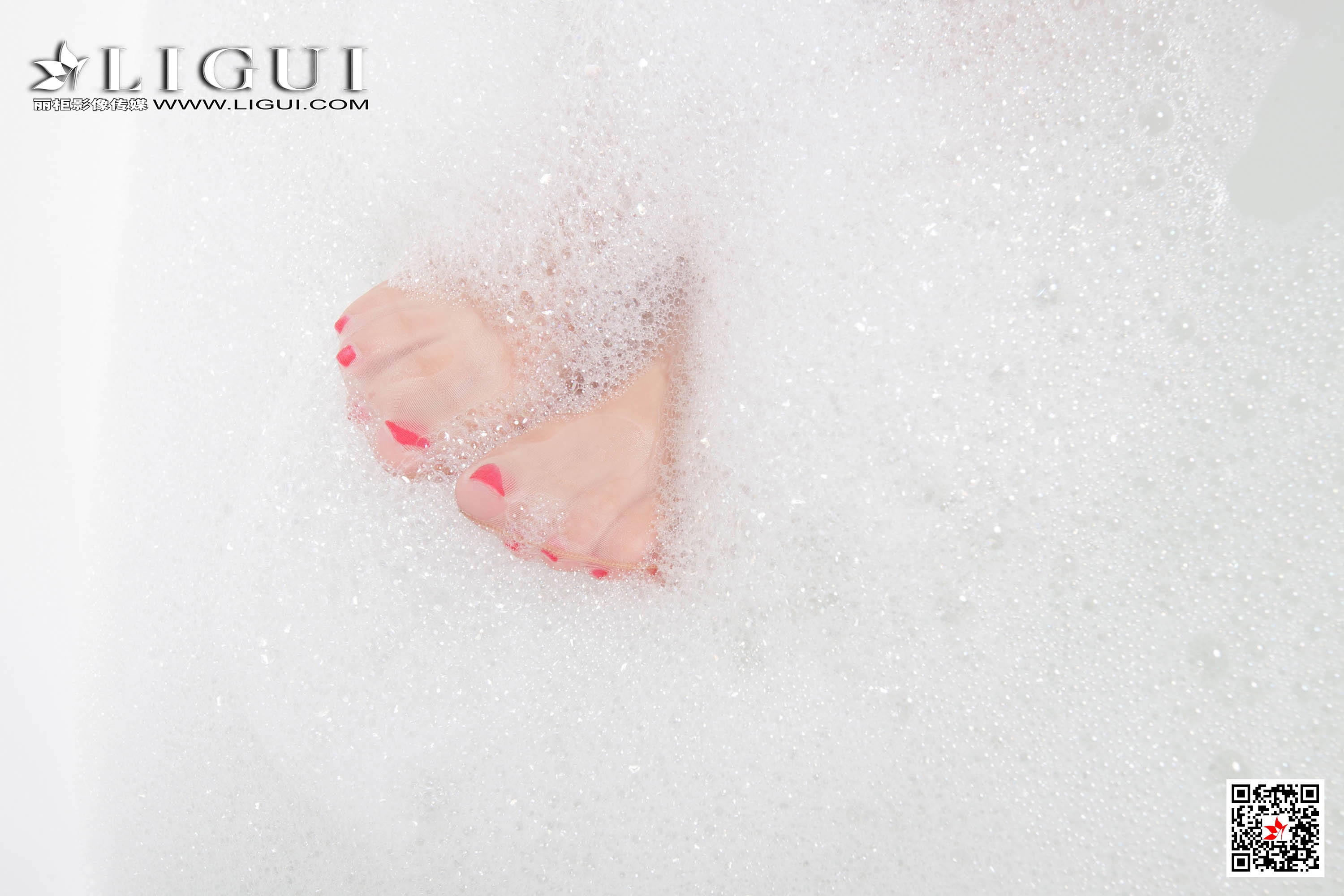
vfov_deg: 37.9
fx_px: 1307
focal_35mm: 35
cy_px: 448
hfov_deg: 54.4
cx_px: 672
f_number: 13
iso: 100
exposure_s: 1/125
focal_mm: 35
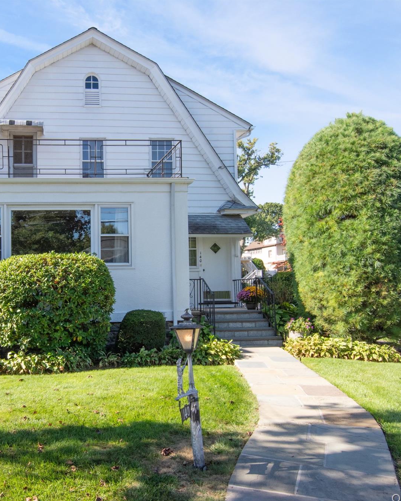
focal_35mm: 30
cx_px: 86
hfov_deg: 46.2
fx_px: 445
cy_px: 253
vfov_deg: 58.8
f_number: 14
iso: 640
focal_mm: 14
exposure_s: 1/200
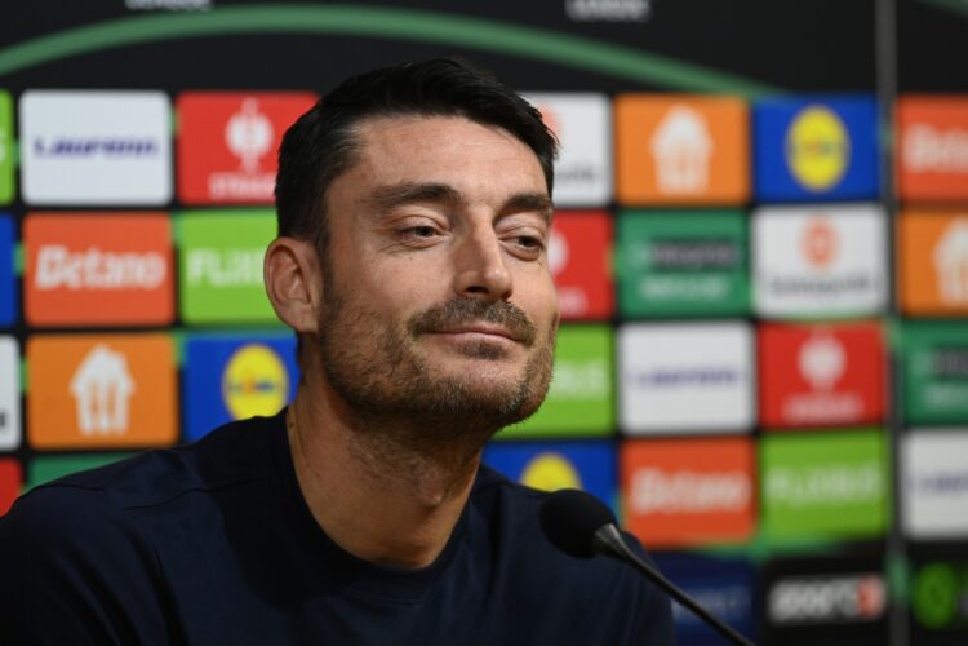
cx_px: 484
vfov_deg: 4.6
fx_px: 8066
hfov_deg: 6.9
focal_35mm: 300
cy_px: 323
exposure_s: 1/500
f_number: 5.6
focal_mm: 300
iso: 2500
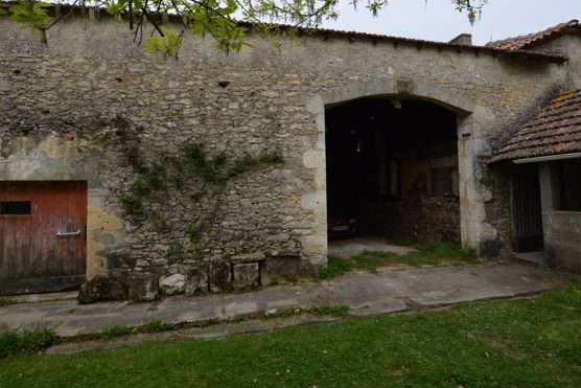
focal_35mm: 19
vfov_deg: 64.3
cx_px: 285
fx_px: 307
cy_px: 167
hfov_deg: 86.9
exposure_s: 1/200
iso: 100
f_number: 7.1
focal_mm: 10
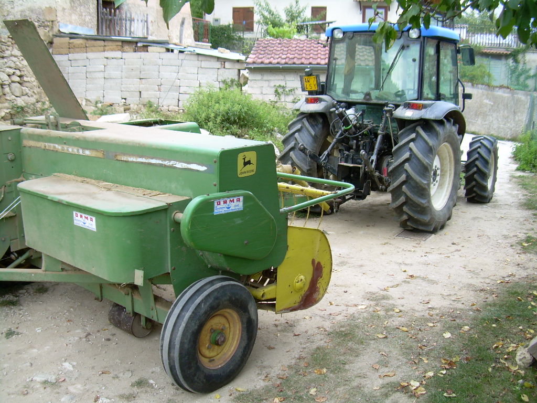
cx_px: 268
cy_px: 202
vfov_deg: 37.7
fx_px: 589
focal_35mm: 38
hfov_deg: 49.0
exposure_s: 1/136
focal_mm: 6.3
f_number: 2.8
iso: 50
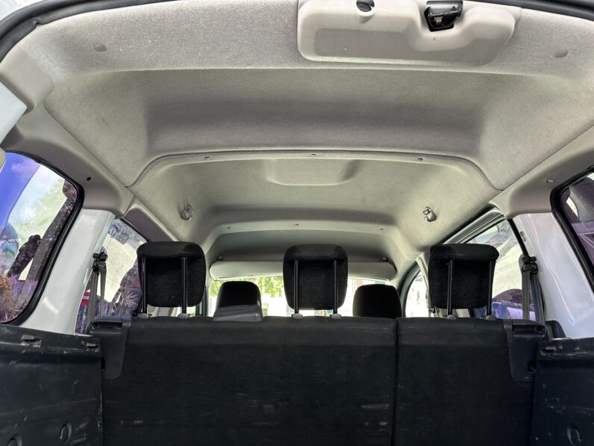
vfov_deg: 56.8
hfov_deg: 71.6
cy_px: 223
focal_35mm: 24
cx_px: 297
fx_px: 412
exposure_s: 1/121
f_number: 1.78
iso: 100
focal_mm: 6.86
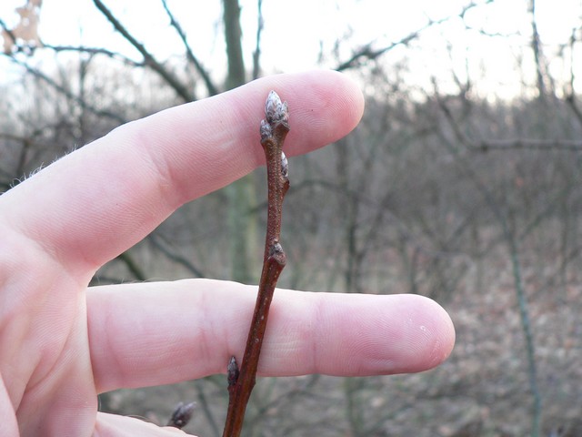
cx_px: 291
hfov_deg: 51.4
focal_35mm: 36
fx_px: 605
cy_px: 218
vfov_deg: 39.7
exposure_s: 1/50
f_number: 2.8
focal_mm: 6
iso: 200
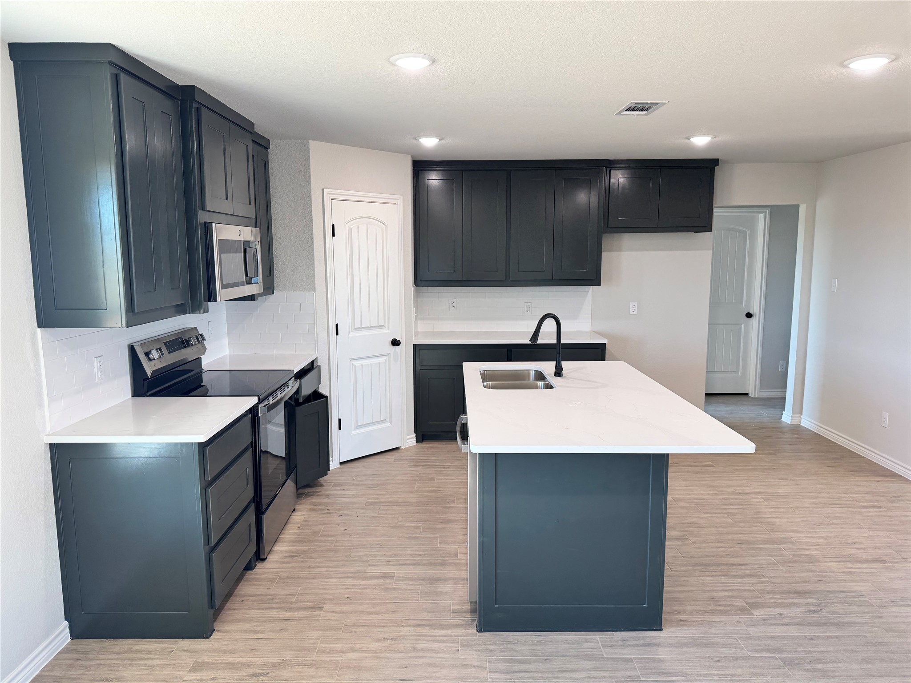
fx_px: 632
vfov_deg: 56.8
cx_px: 456
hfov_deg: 71.6
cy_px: 342
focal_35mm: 24
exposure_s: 1/120
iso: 125
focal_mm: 6.76
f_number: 1.78
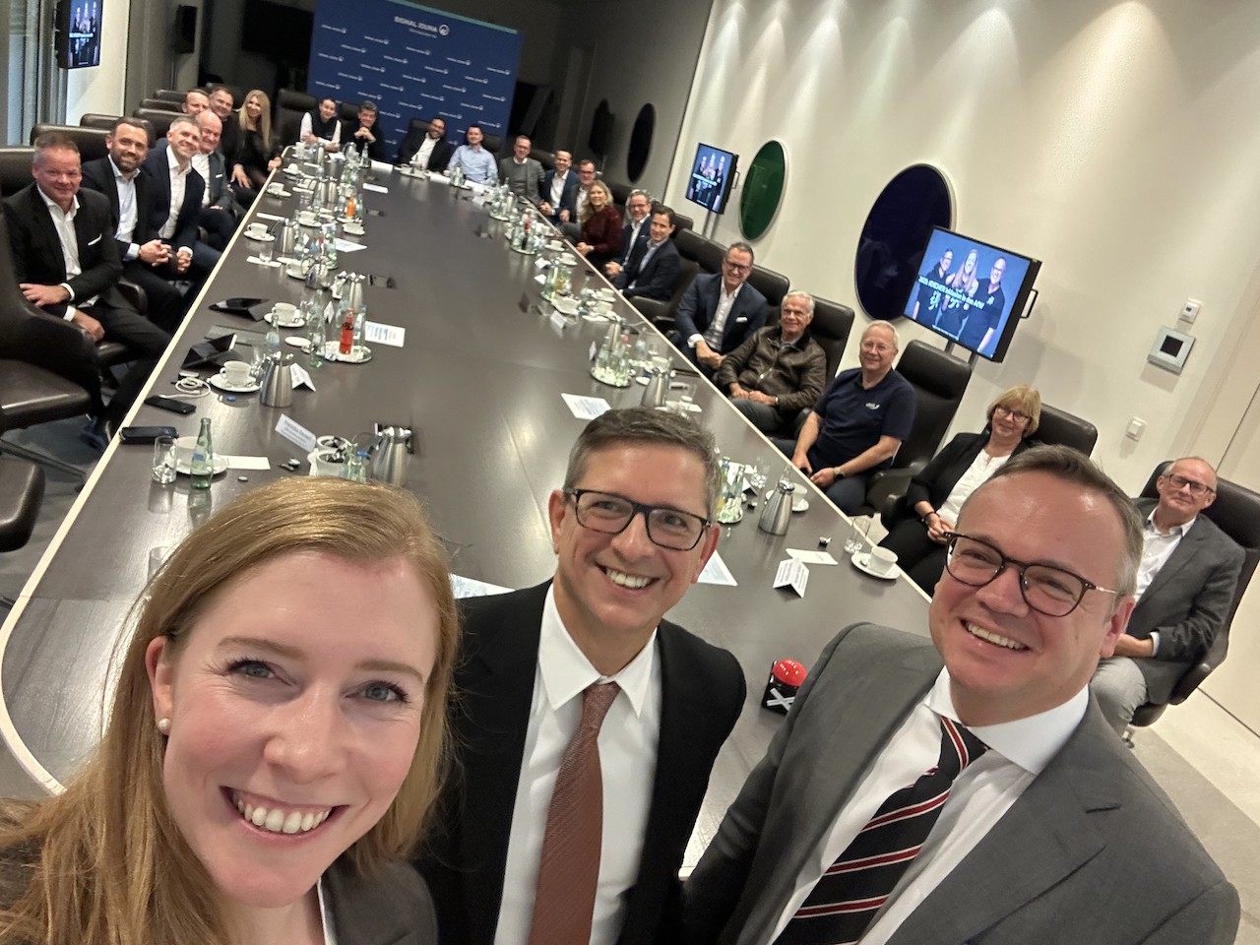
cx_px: 630
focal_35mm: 23
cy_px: 472
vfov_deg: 58.9
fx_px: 837
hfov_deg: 73.9
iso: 320
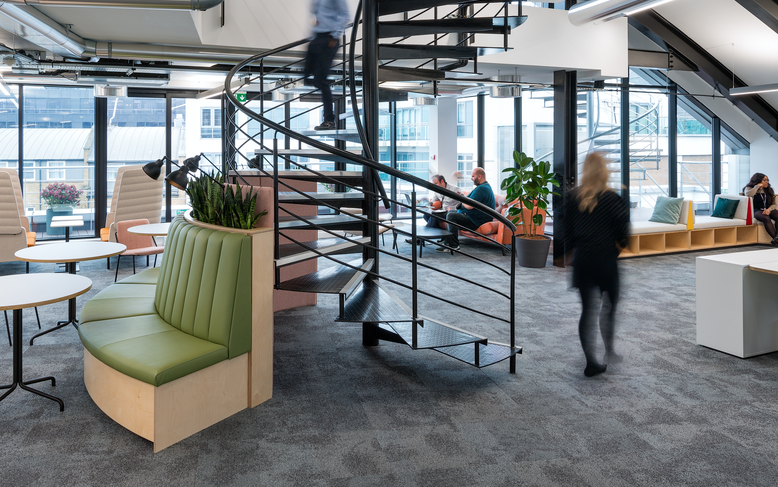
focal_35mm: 30
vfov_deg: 41.0
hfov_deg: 62.7
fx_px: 636
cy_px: 140
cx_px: 342
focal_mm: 21
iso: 100
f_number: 11
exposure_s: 1
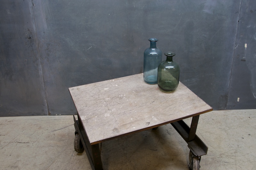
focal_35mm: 33
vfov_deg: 39.8
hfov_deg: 57.3
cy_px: 85
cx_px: 128
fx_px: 234
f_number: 14
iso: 160
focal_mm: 22
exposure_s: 1.3
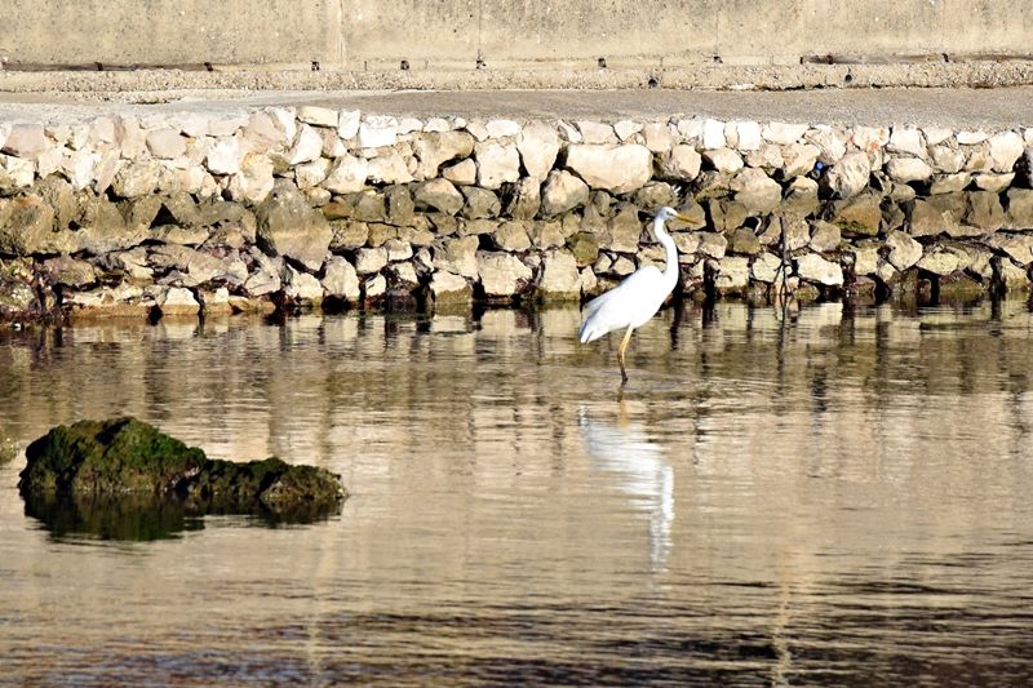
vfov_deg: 8.7
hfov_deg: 13.0
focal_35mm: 158
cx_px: 516
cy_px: 344
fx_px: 4518
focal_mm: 105
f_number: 7.1
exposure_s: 1/800
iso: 200
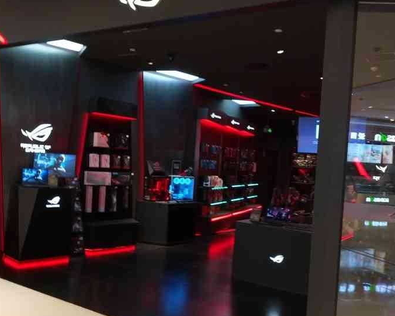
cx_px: 192
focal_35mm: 31
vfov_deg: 47.1
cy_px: 167
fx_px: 362
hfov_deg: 57.2
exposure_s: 1/33
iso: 500
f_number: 1.7
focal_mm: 3.99
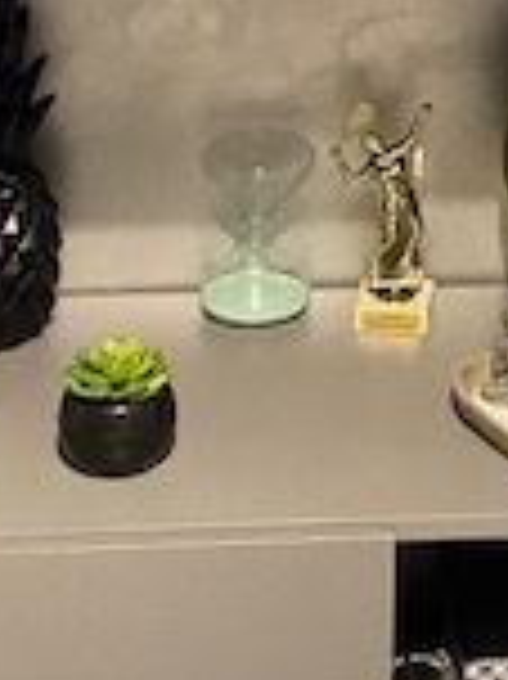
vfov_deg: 16.8
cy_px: -230
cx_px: 647
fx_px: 2155
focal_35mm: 110
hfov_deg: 13.0
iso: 500
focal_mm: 4.25
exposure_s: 1/33
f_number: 1.8
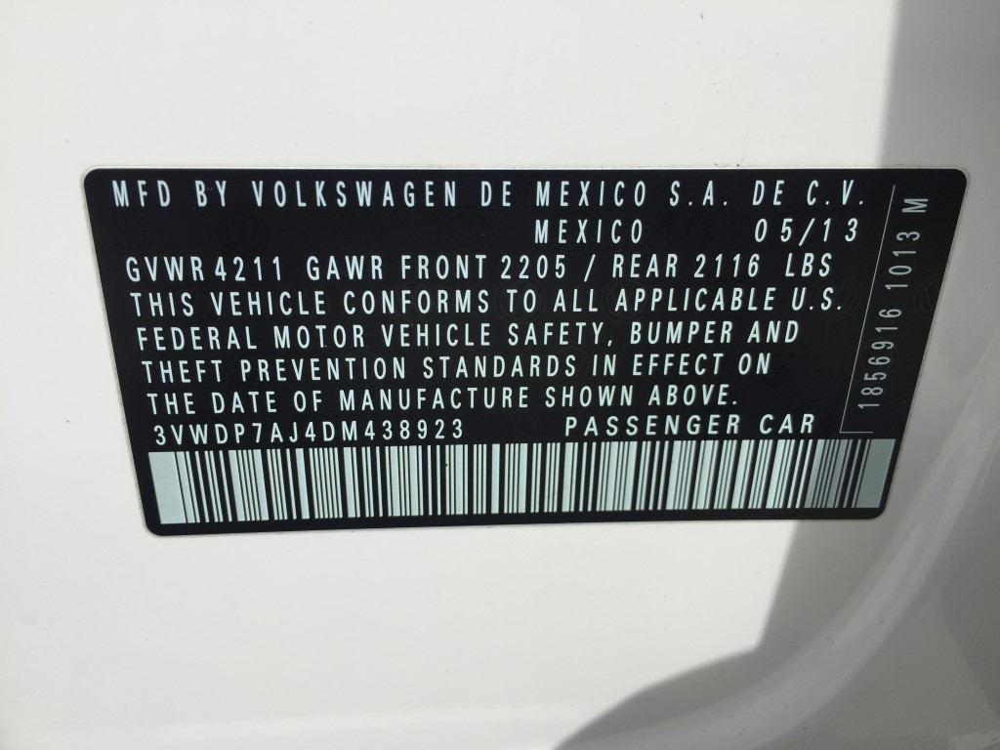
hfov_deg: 61.7
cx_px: 500
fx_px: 838
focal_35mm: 29
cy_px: 375
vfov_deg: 48.2
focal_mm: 4.15
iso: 32
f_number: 2.2
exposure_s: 1/1364
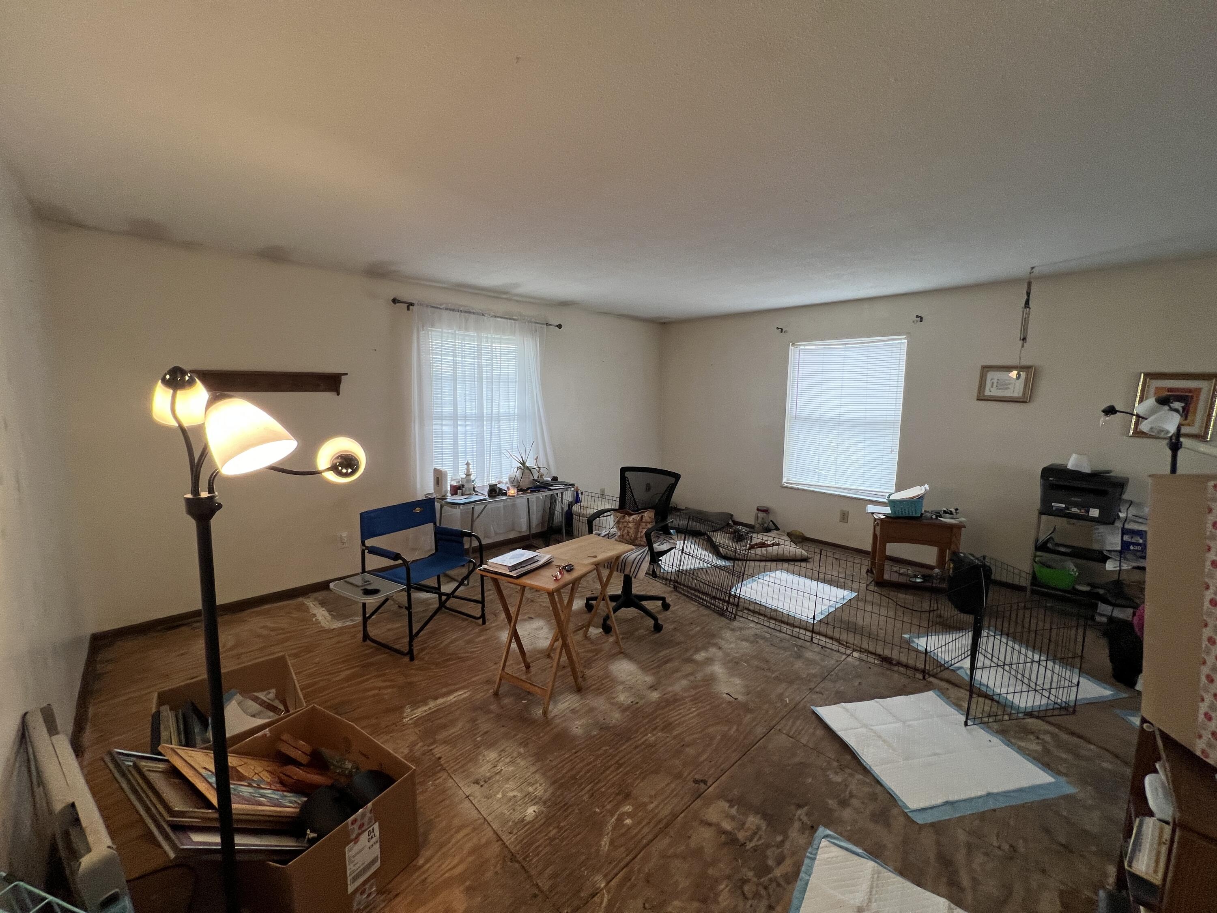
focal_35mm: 13
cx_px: 608
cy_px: 456
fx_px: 457
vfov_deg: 89.9
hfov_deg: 106.2
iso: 125
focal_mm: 1.57
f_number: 1.8
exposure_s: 1/60
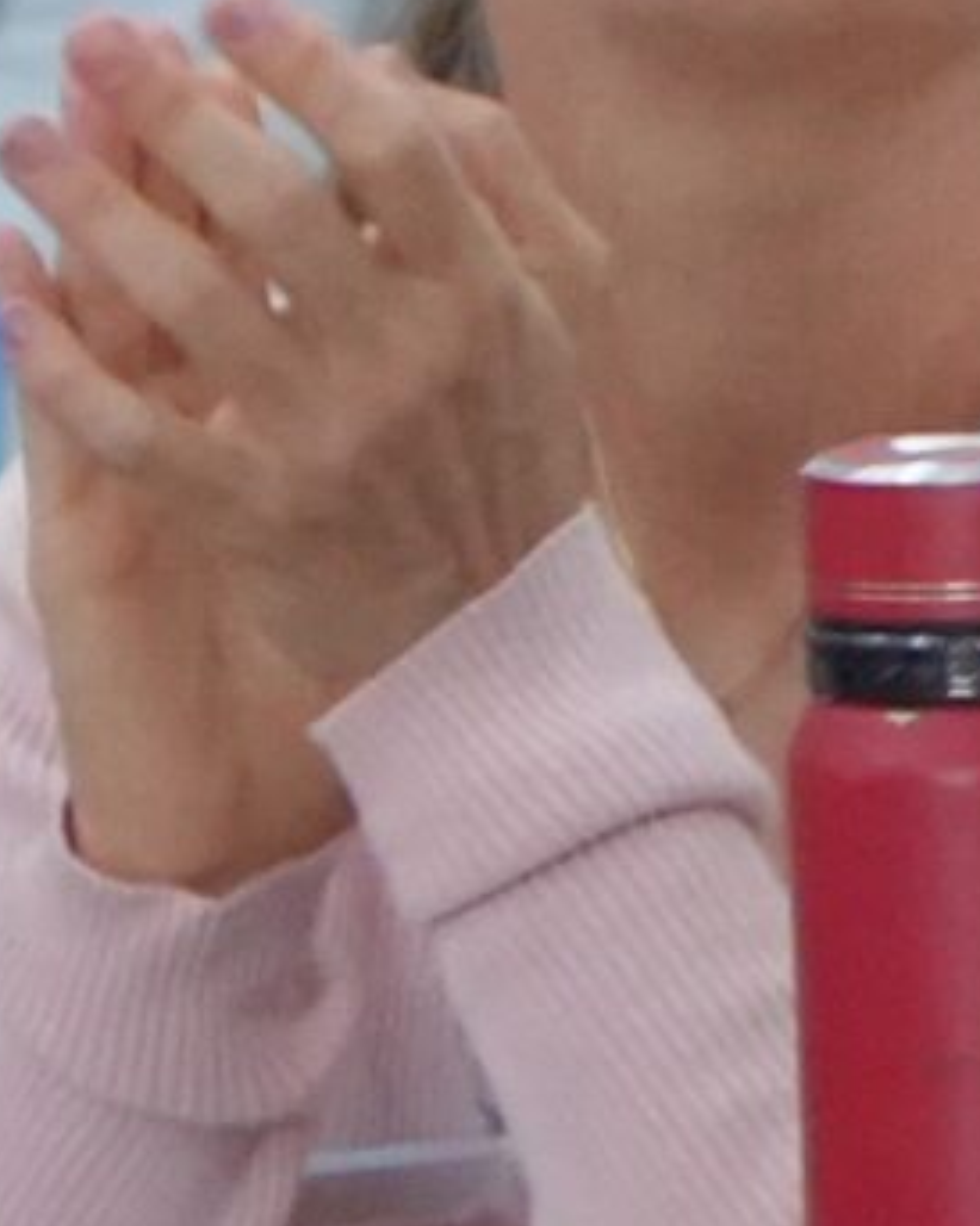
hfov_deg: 1.4
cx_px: 3895
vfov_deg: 1.8
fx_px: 39662
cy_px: 399
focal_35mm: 1093
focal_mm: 104
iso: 8000
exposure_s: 1/200
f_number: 4
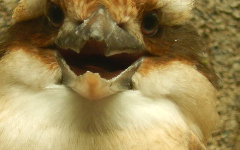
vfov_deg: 0.7
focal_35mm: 1755
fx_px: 11476
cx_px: -69
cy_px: 111
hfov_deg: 1.2
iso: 250
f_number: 5.8
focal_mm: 107.1
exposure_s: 1/125
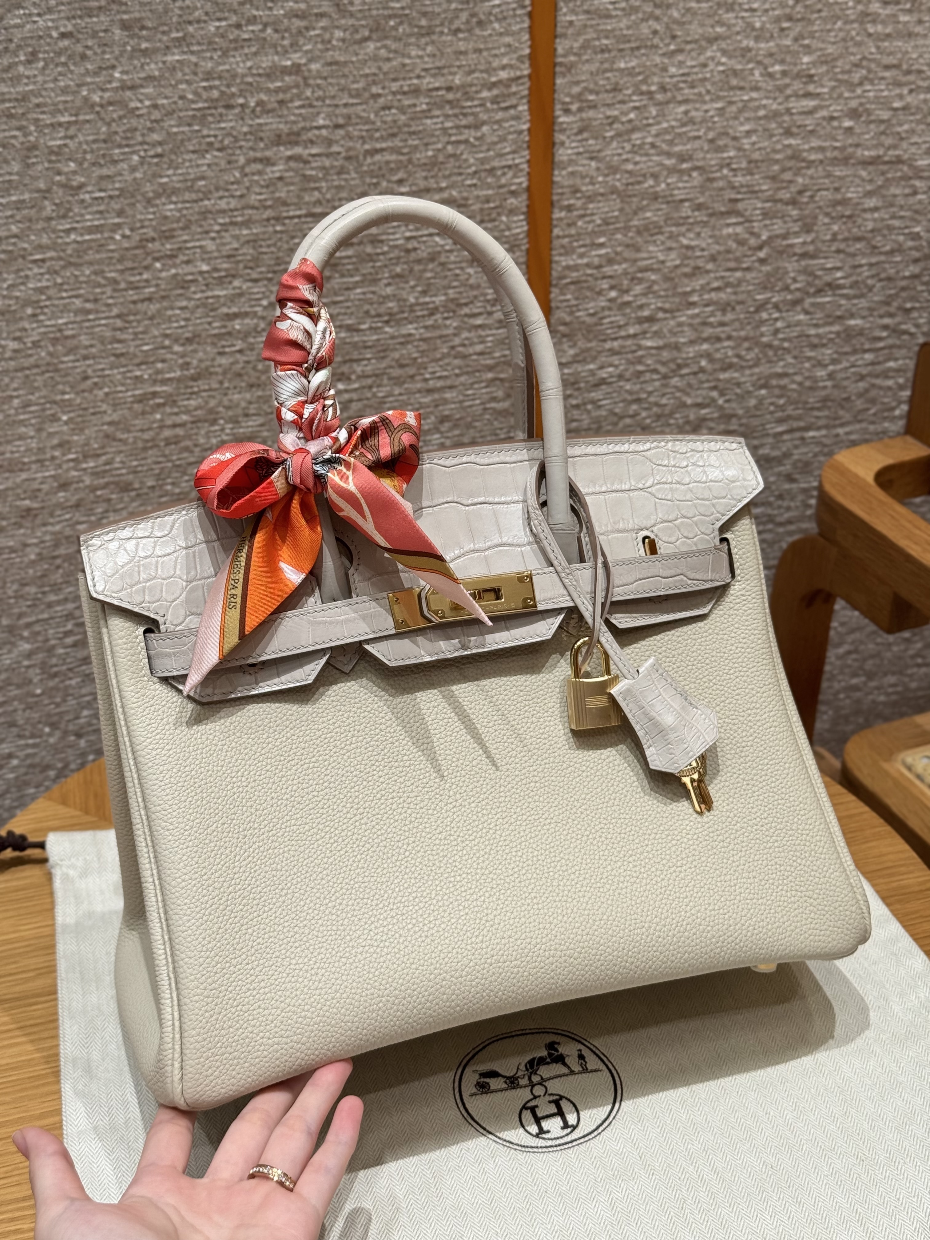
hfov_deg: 30.3
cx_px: 465
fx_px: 1719
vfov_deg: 39.7
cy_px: 620
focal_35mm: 48
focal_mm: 6.76
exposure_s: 1/100
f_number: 1.78
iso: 50
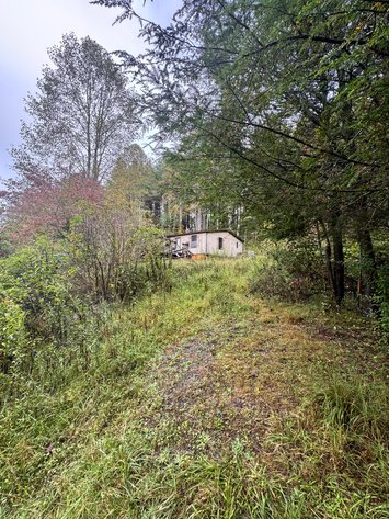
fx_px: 210
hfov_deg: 85.7
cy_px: 260
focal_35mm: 14
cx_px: 194
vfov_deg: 102.0
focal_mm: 2.22
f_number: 2.2
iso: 40
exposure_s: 1/106
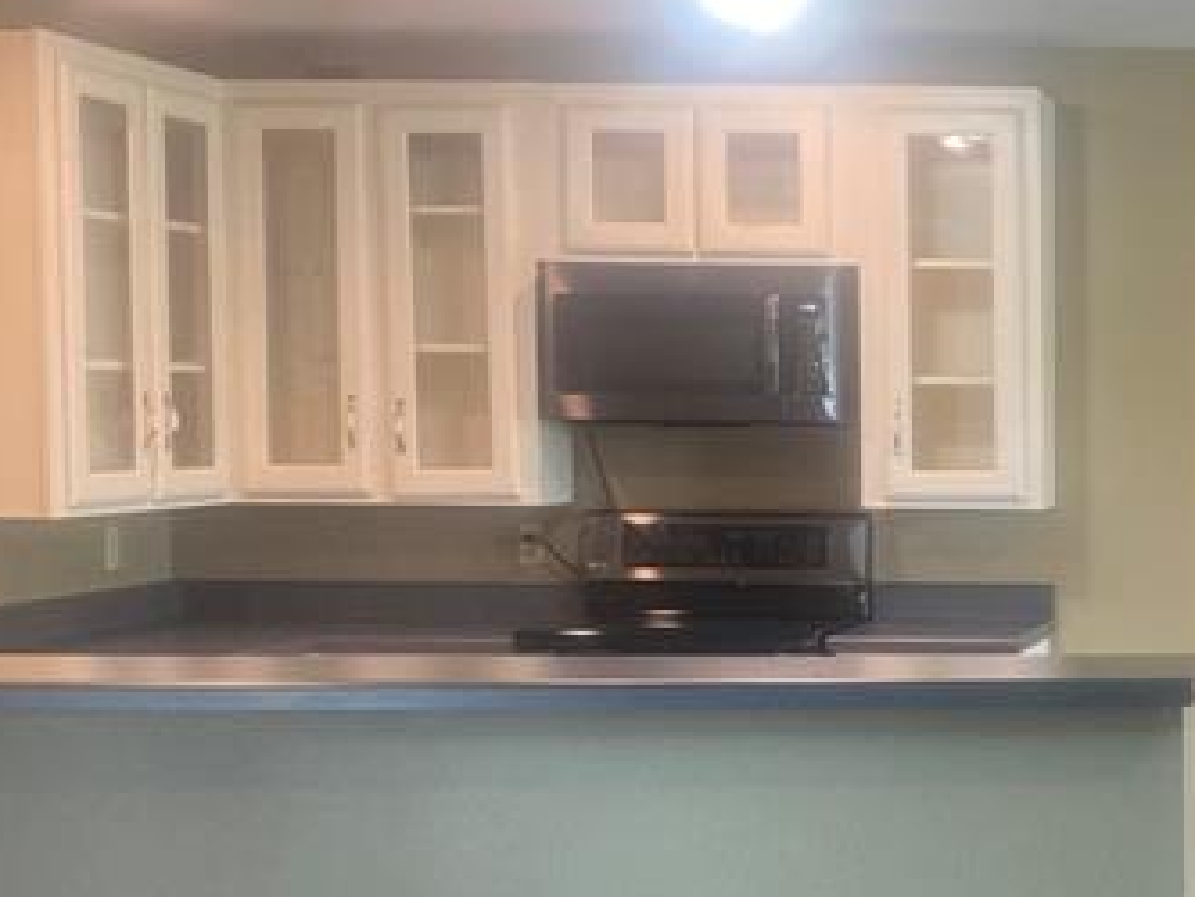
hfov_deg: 22.8
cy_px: 621
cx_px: 1353
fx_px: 2763
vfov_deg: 18.4
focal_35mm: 80
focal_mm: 4.25
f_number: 1.8
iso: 160
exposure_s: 1/60
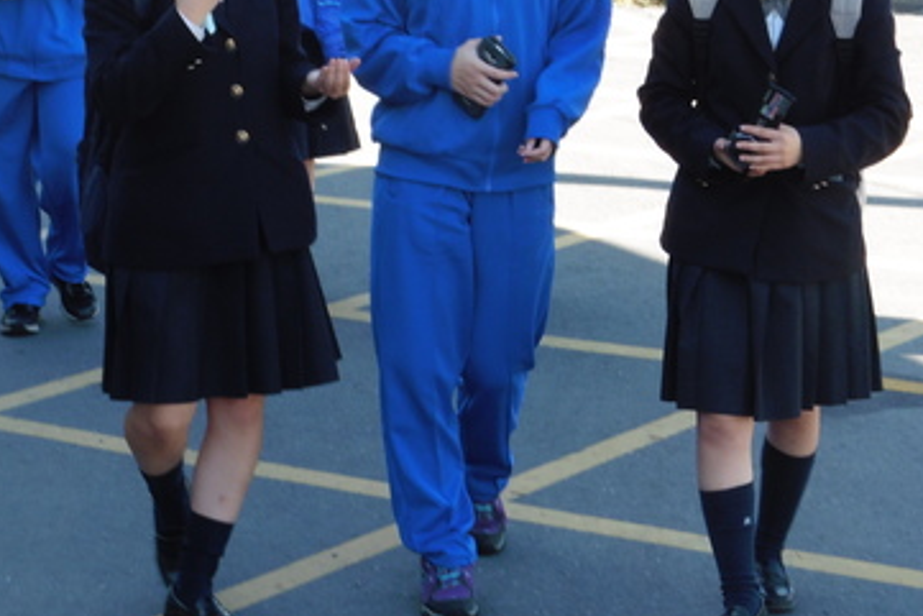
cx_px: 345
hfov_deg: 17.5
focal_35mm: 117
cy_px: 119
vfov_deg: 11.7
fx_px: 3001
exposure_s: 1/100
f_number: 4.7
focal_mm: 10.3
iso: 100
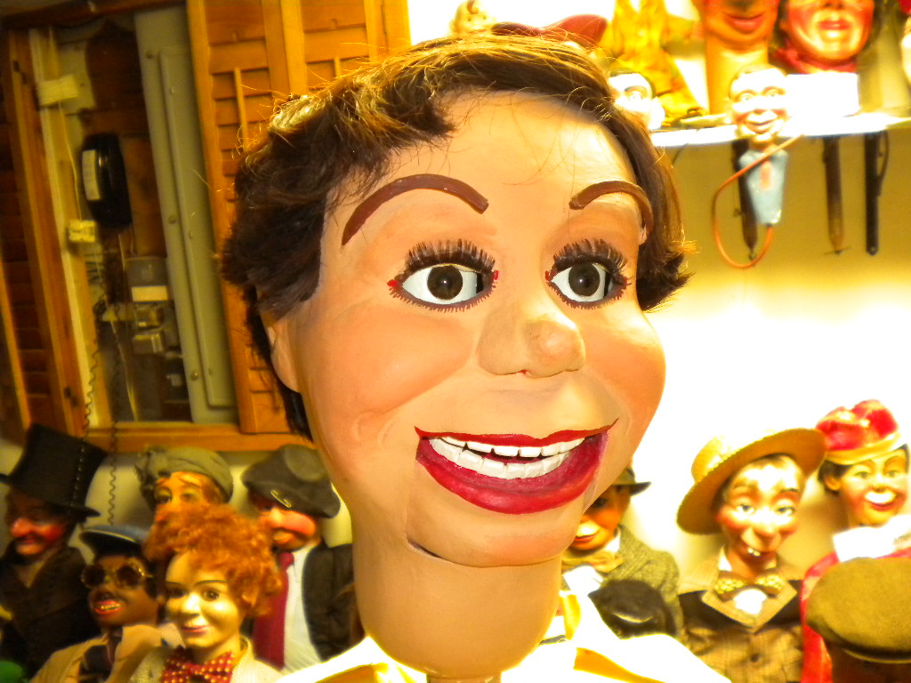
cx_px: 456
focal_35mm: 35
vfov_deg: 40.7
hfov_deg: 52.6
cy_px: 342
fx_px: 921
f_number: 3.1
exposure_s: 1/30
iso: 400
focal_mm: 6.3
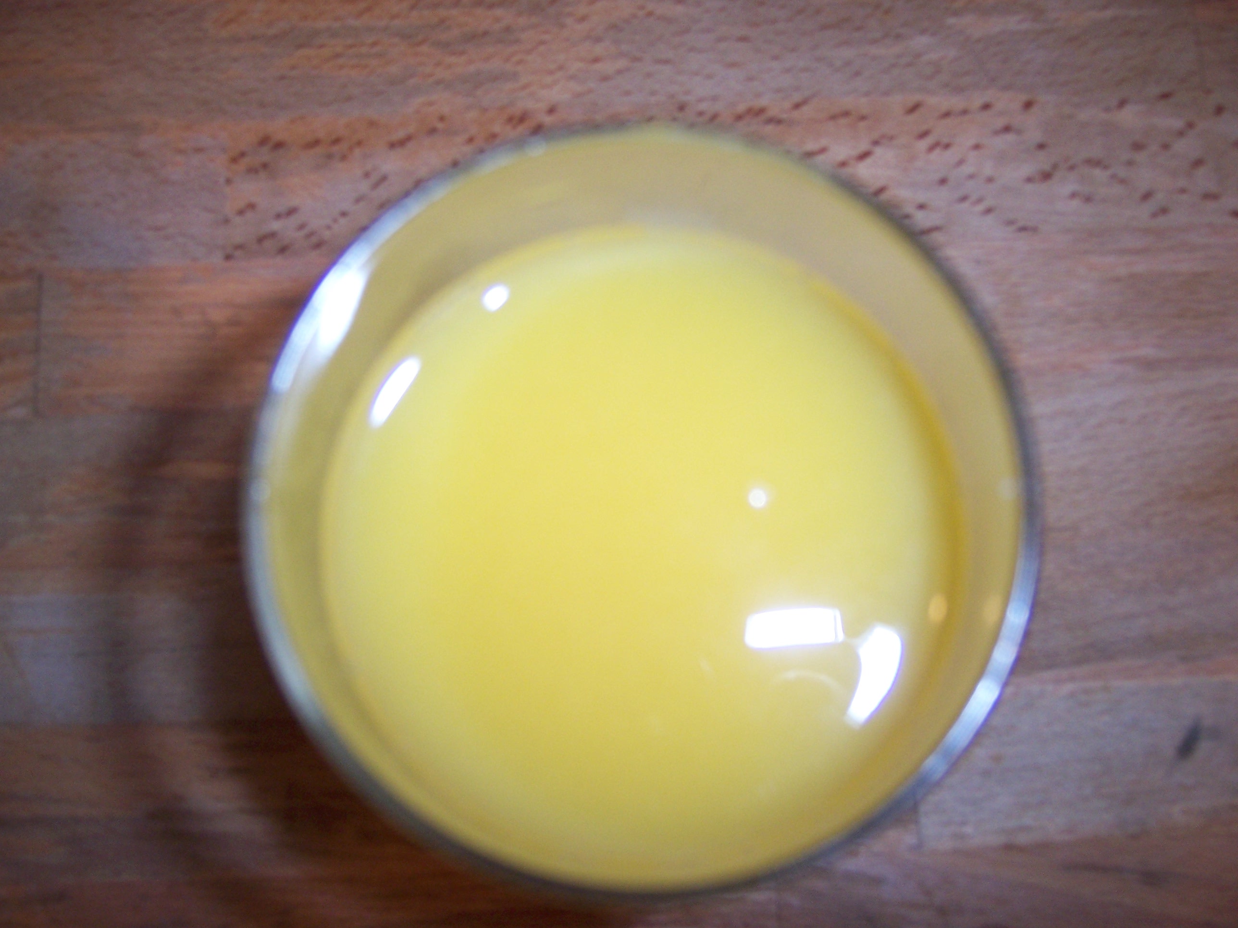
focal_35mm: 36
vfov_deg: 39.7
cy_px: 464
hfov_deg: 51.4
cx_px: 619
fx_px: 1287
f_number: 2.8
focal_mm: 6.2
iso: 125
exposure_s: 1/60
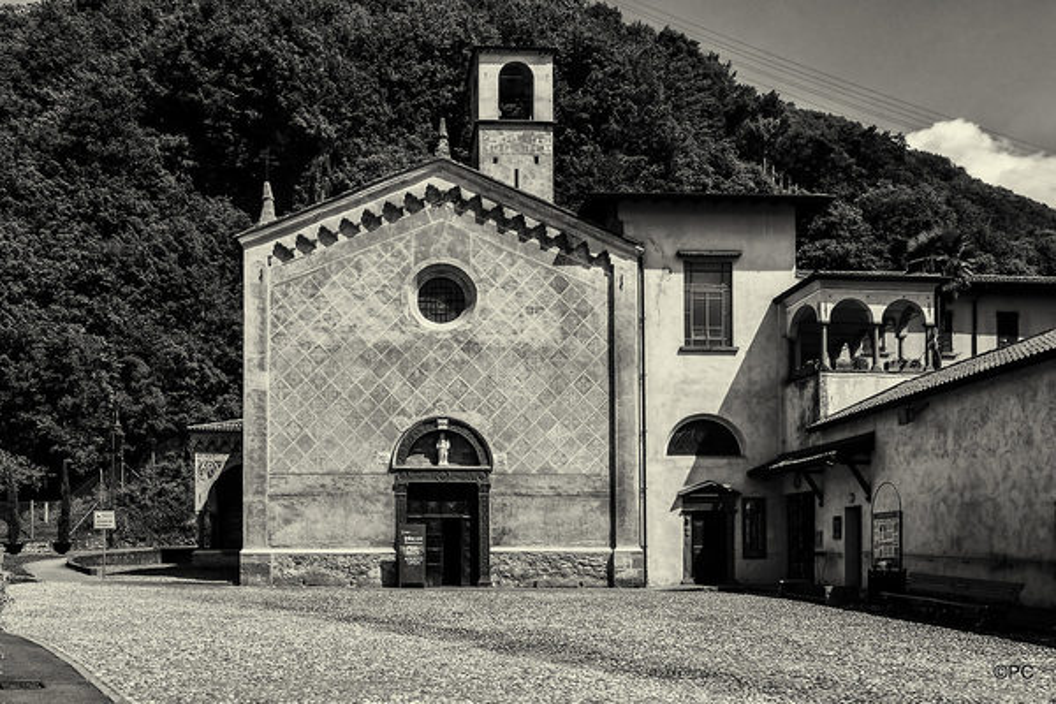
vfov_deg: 40.0
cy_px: 352
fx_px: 968
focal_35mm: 33
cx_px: 528
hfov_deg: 57.2
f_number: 16
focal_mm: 22
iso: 100
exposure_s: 1/125
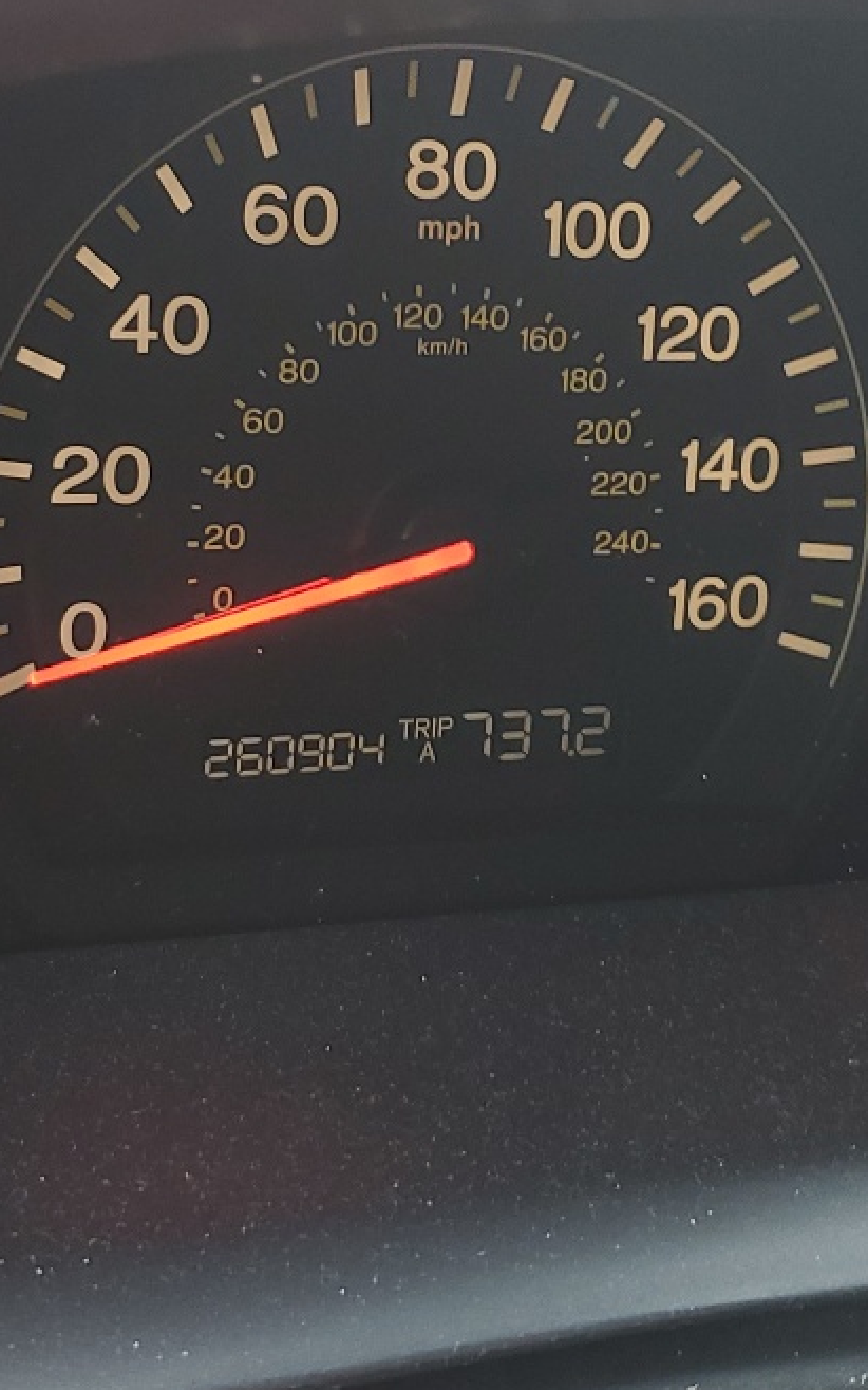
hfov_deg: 19.4
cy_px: 636
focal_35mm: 67
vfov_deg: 30.6
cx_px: 332
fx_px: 2537
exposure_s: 1/60.2
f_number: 1.5
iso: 62
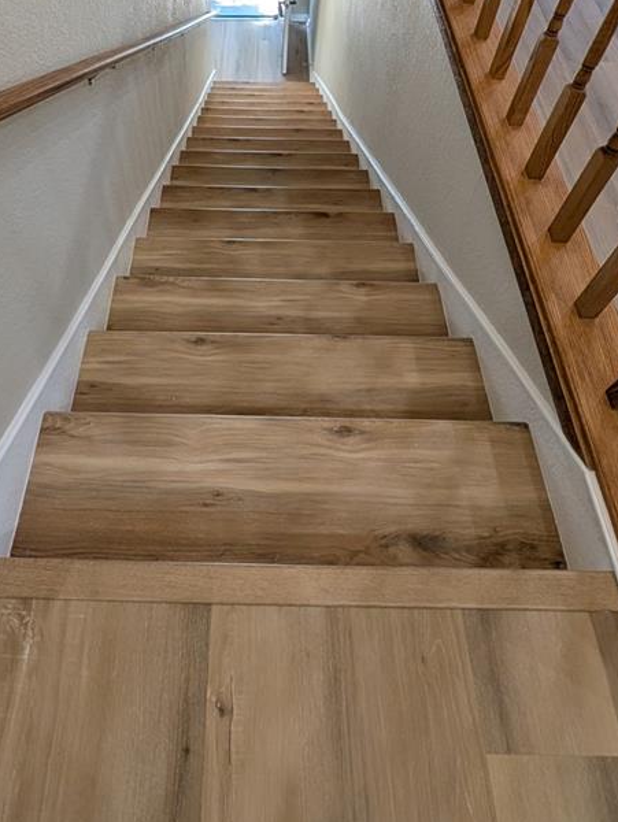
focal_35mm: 24
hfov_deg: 56.6
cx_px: 260
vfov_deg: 61.9
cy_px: 104
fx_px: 570
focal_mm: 2.02
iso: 81
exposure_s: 1/120
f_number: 1.7
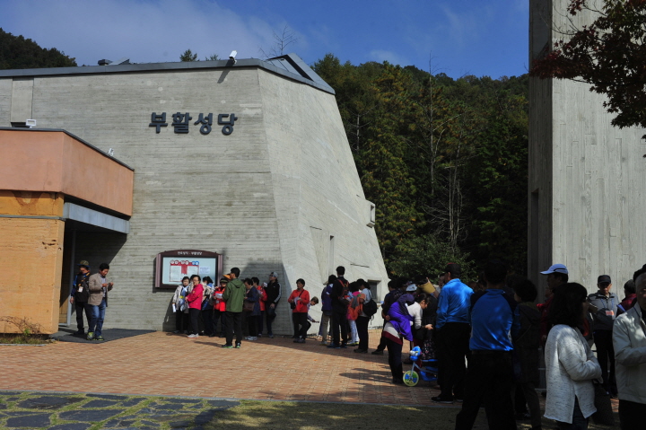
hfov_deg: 44.5
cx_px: 323
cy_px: 215
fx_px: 789
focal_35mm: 44
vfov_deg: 30.5
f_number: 10
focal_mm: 44
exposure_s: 1/640
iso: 200
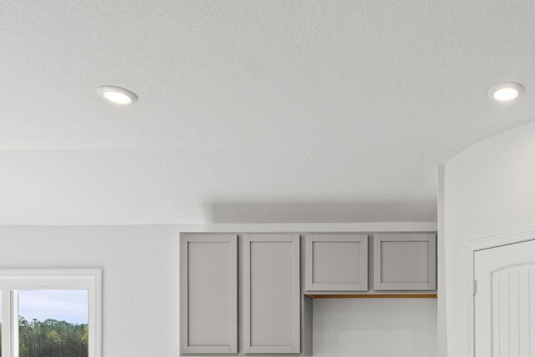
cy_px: 360
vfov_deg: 35.1
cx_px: 441
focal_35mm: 34
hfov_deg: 51.7
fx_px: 505
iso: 250
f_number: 9
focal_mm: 10
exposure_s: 1/13
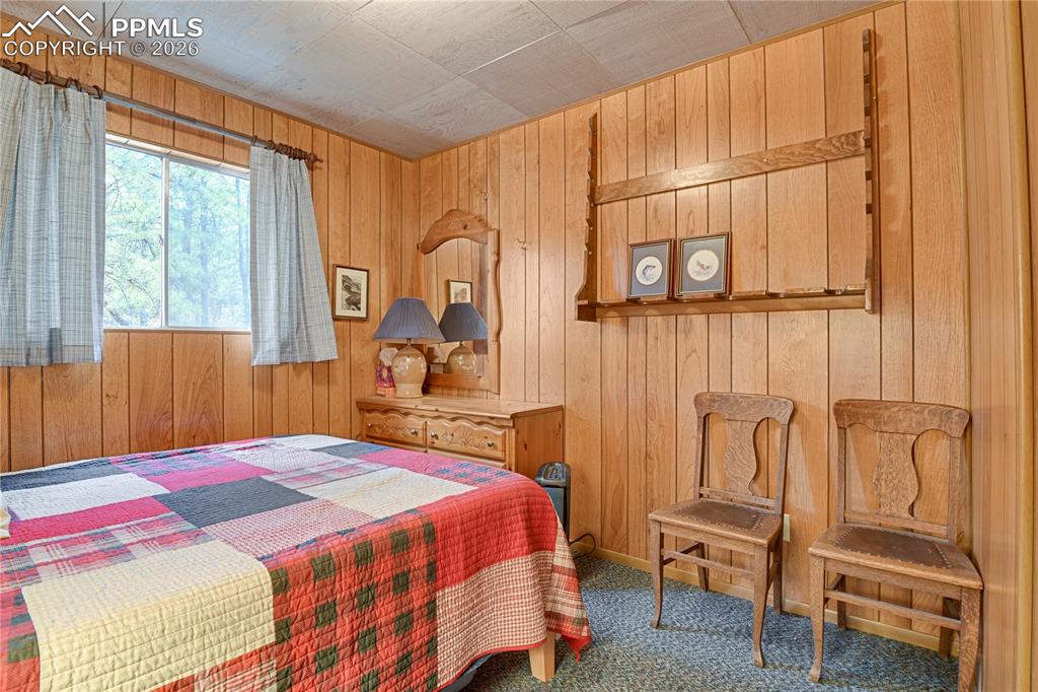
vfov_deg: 70.4
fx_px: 490
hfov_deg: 93.3
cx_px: 519
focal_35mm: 17
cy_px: 346
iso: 250
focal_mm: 17
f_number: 8
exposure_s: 25
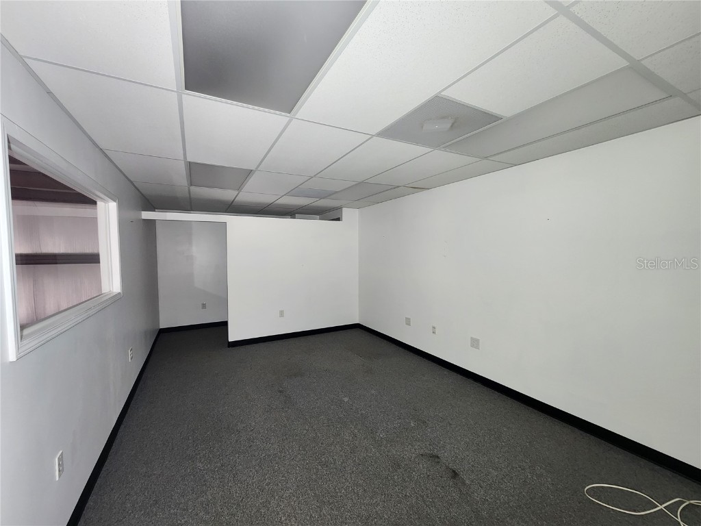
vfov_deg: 89.9
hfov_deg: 106.2
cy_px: 263
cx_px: 350
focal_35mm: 13
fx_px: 263
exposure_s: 1/60
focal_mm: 2.2
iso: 200
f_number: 2.2
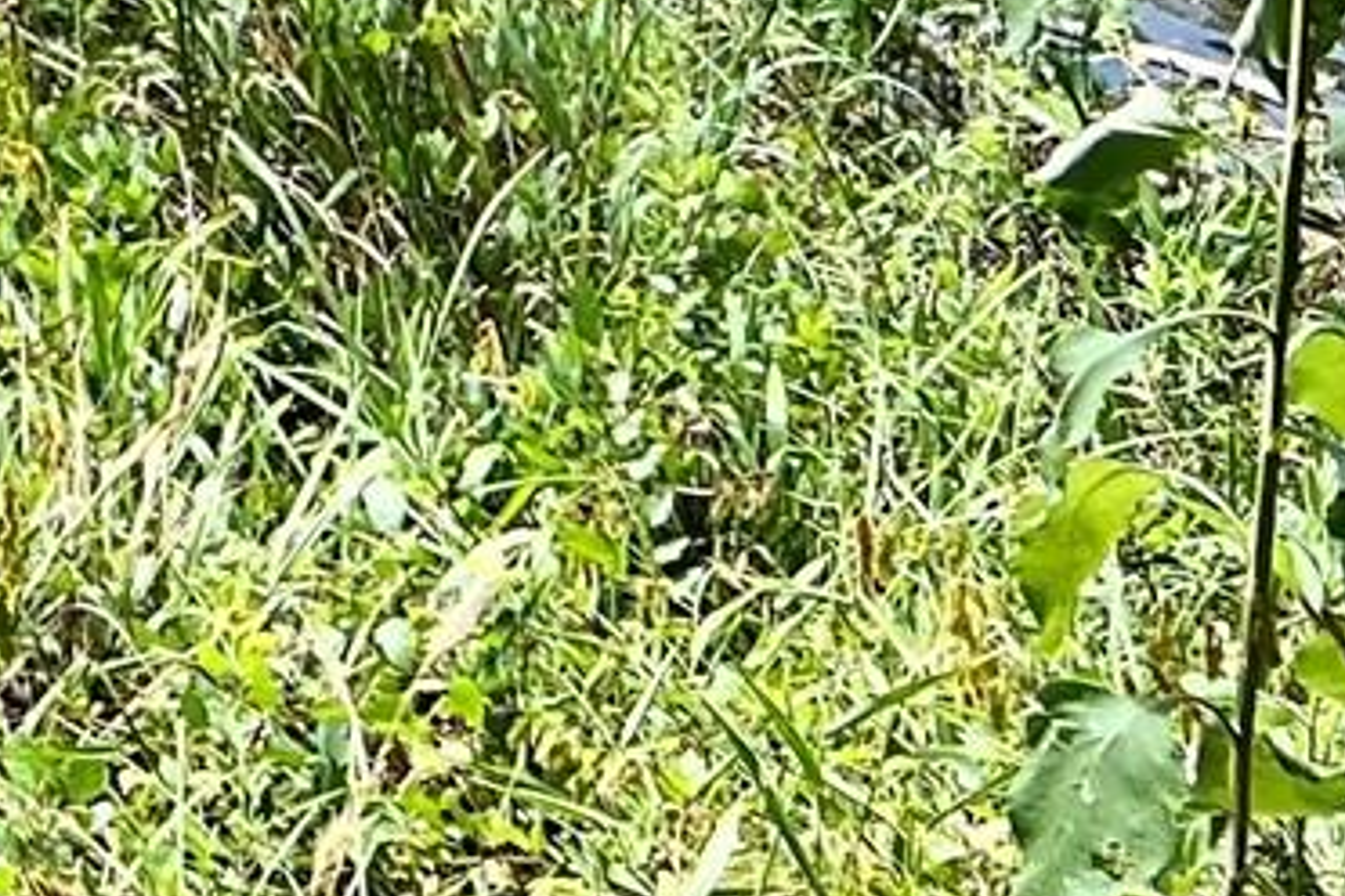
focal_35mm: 149
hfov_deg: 11.6
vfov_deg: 8.3
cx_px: -1732
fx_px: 5566
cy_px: -1445
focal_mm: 5.7
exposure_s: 1/1135
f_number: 1.5
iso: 50
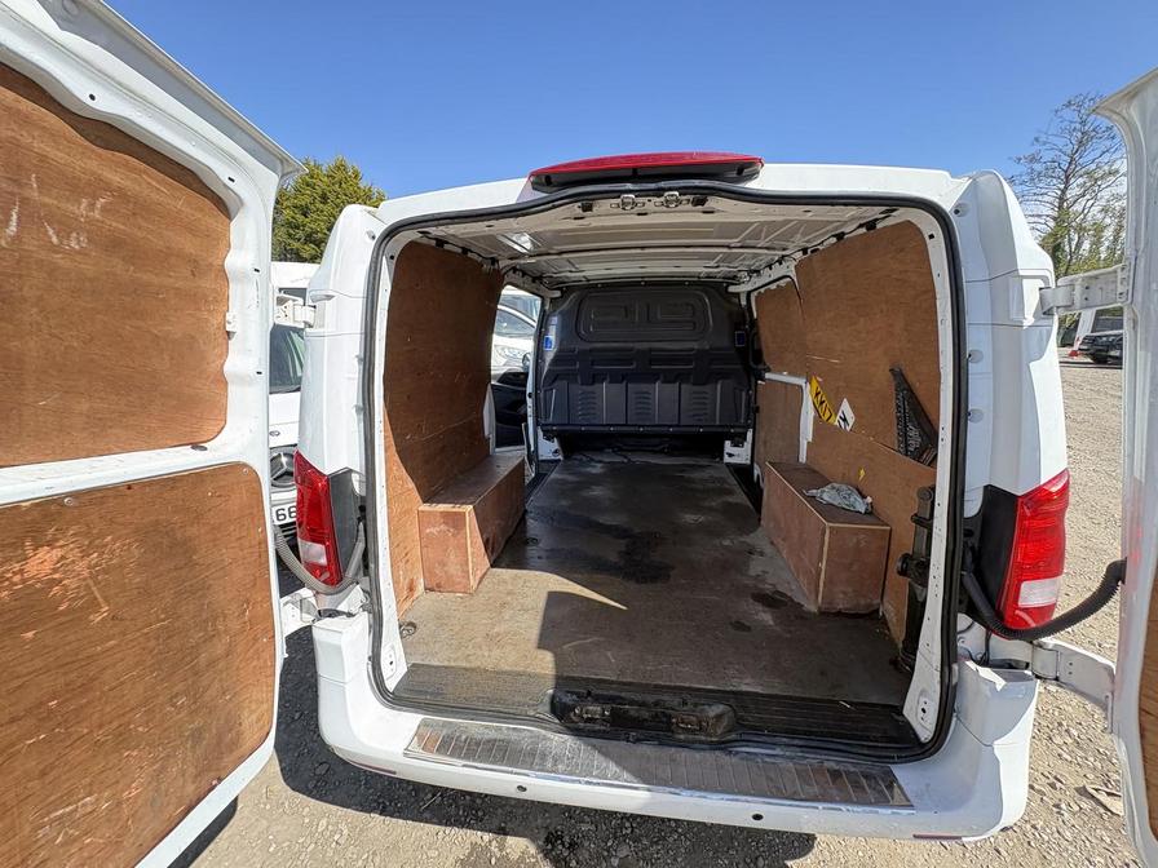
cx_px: 579
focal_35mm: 14
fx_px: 468
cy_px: 434
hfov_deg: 102.1
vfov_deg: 85.7
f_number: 2.2
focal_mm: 2.22
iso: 64
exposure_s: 1/250
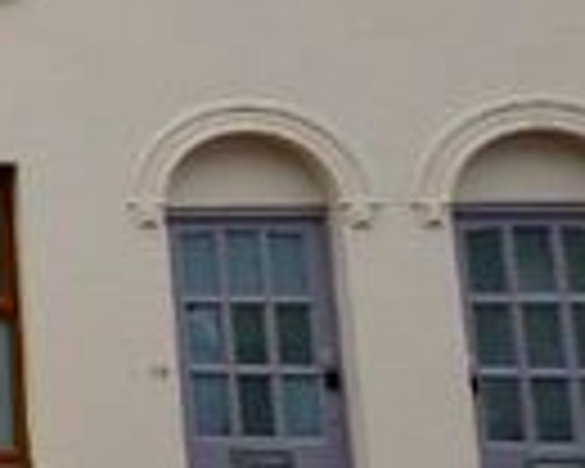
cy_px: 160
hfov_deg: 14.5
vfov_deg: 20.1
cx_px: -860
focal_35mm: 76
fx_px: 1316
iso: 125
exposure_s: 1/100
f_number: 5
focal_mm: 10
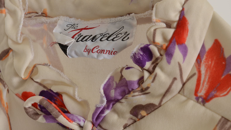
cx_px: 101
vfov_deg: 6.3
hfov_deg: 11.2
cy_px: 50
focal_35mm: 192
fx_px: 1174
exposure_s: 1/80
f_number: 10
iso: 200
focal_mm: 105
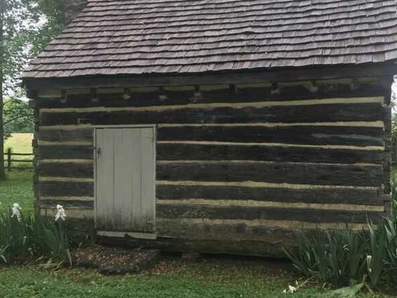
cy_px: 133
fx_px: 436
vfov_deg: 37.7
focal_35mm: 38
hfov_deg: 48.7
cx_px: 236
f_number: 1.8
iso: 20
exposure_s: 1/241
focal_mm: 3.99
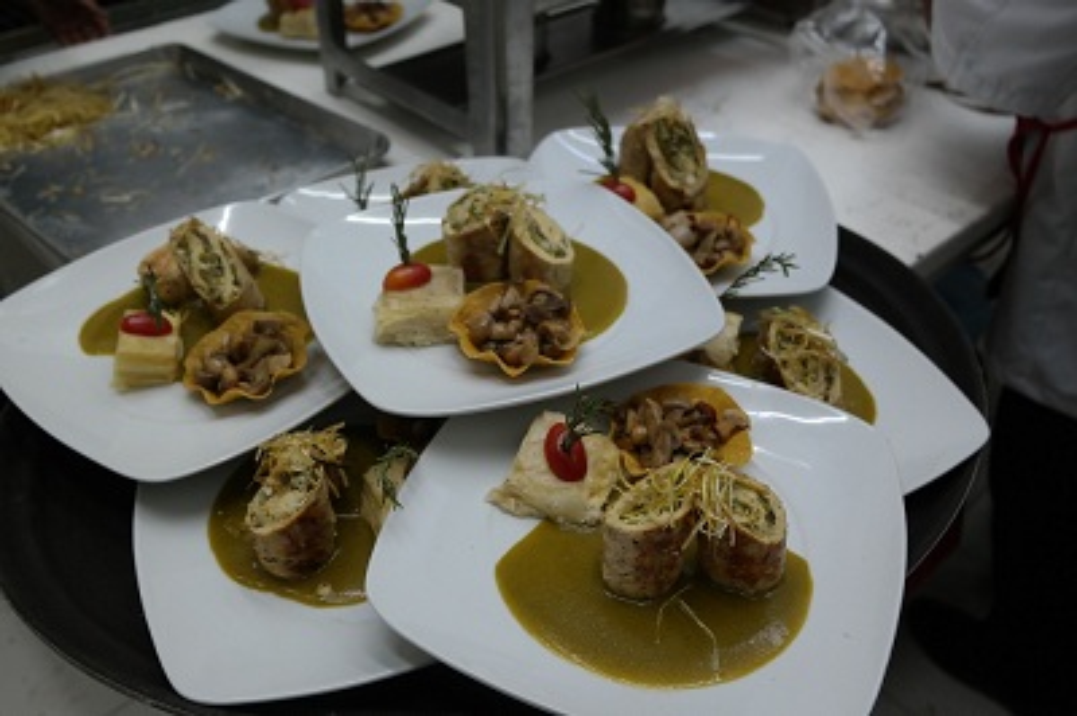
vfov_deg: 43.5
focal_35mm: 30
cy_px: 358
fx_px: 897
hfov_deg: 62.0
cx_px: 538
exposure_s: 1/40
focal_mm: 20
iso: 800
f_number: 3.5
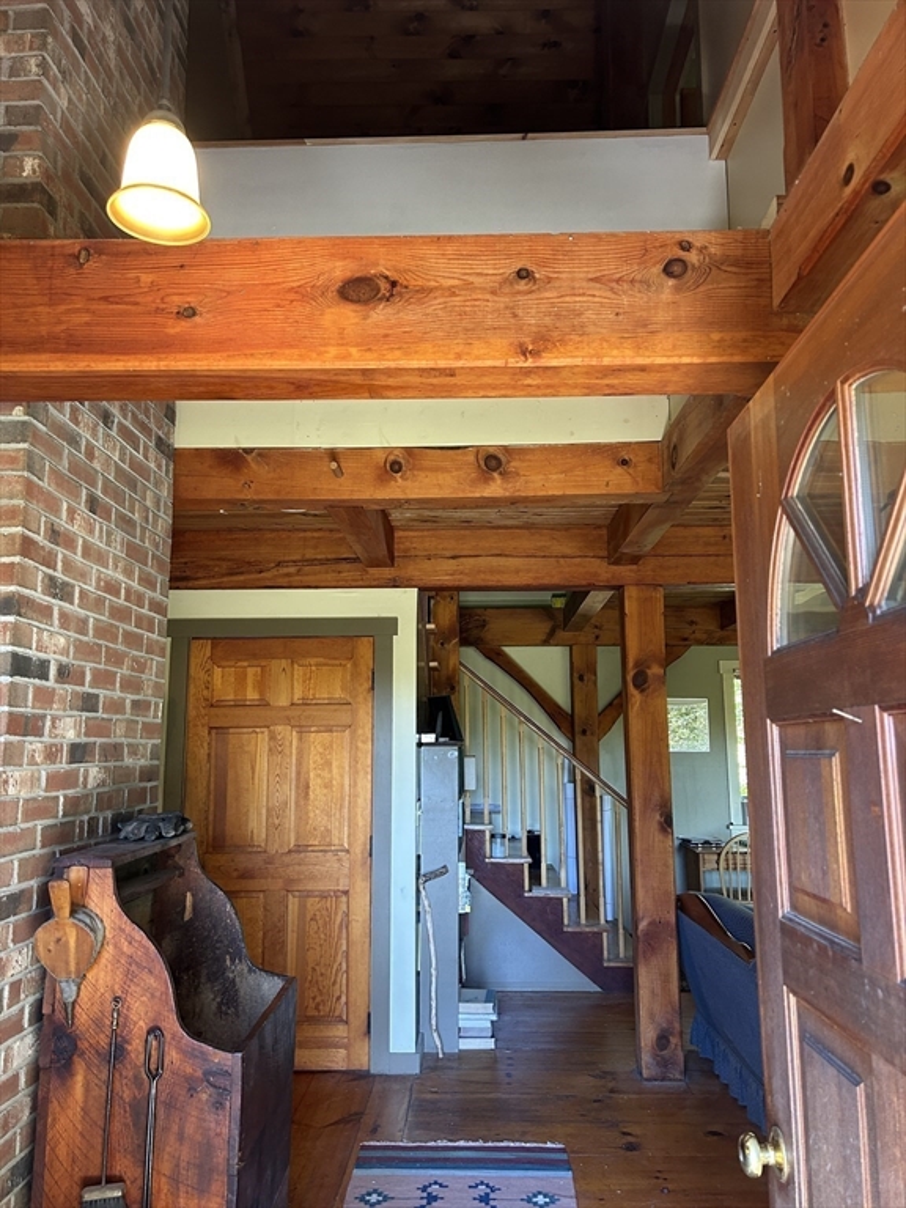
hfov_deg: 53.1
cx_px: 453
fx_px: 907
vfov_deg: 67.3
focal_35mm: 26
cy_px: 604
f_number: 1.5
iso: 160
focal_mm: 5.7
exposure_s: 1/60
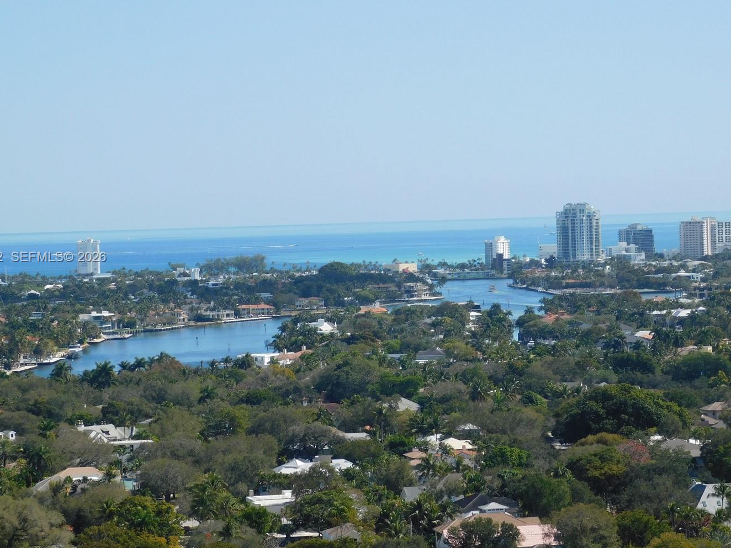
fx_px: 2935
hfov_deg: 14.2
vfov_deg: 10.7
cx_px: 376
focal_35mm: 139
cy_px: 258
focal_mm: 20.3
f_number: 4.8
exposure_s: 1/800
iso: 125
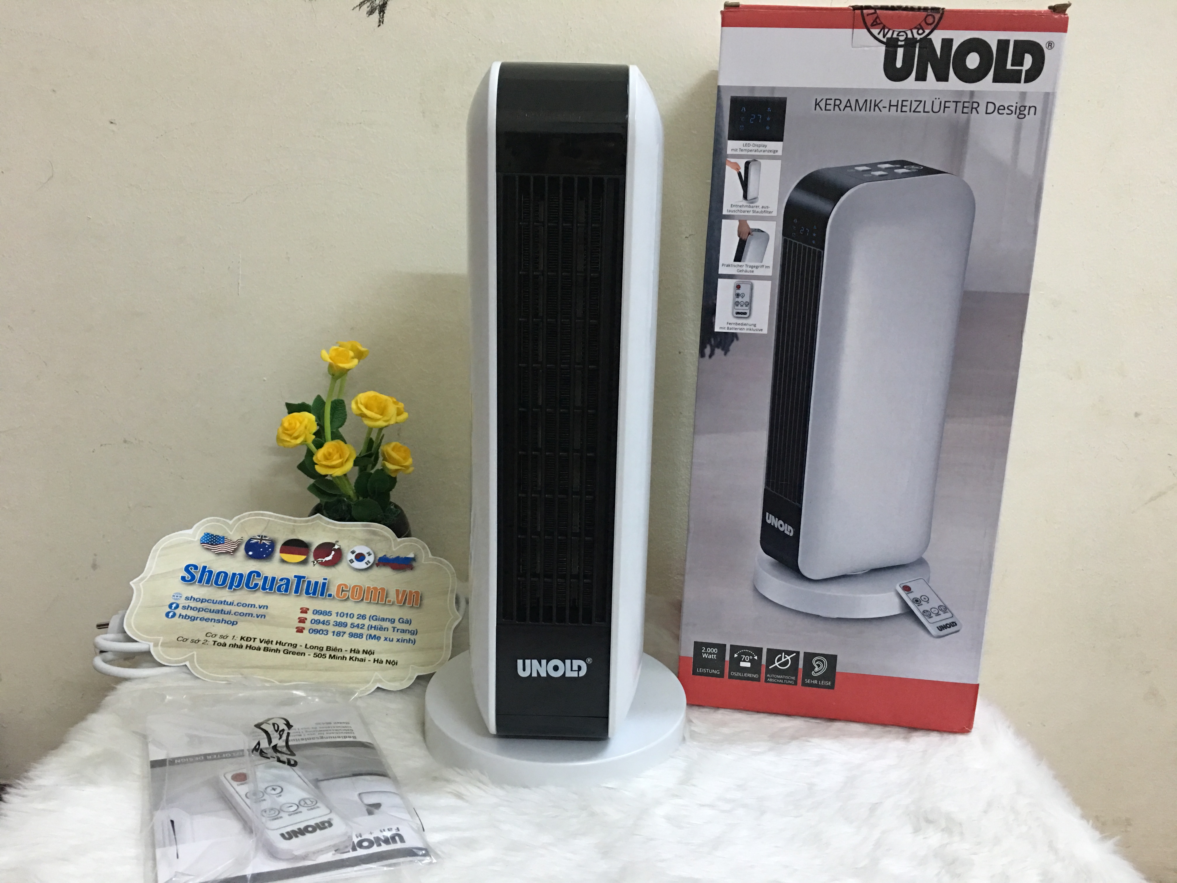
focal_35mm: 29
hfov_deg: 61.7
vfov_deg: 48.2
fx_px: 986
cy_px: 442
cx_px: 588
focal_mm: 4.15
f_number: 2.2
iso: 100
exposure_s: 1/10
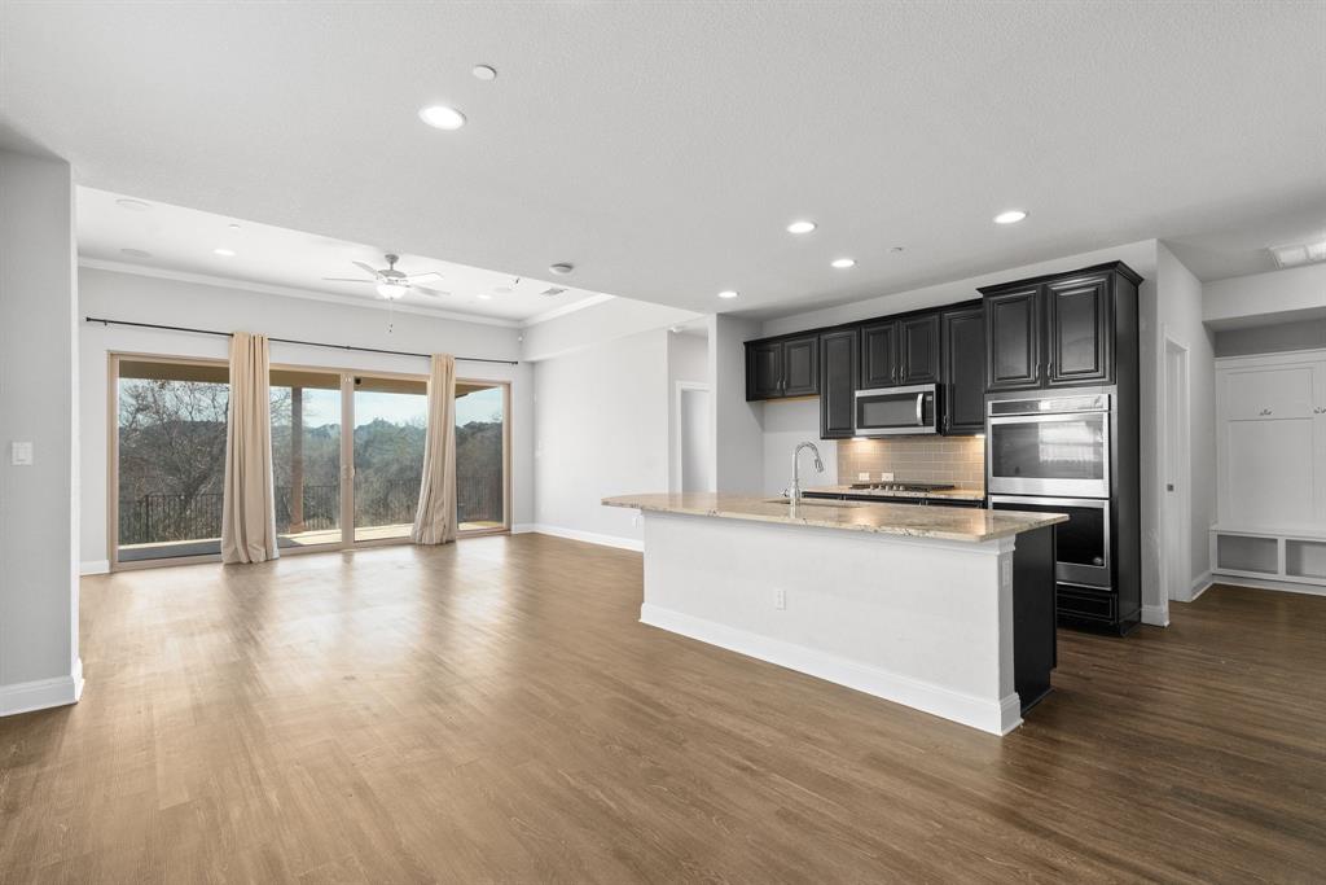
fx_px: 589
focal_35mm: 16
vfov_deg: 73.8
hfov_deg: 96.7
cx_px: 663
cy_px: 442
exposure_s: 1/20
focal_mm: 16
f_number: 8
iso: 2000
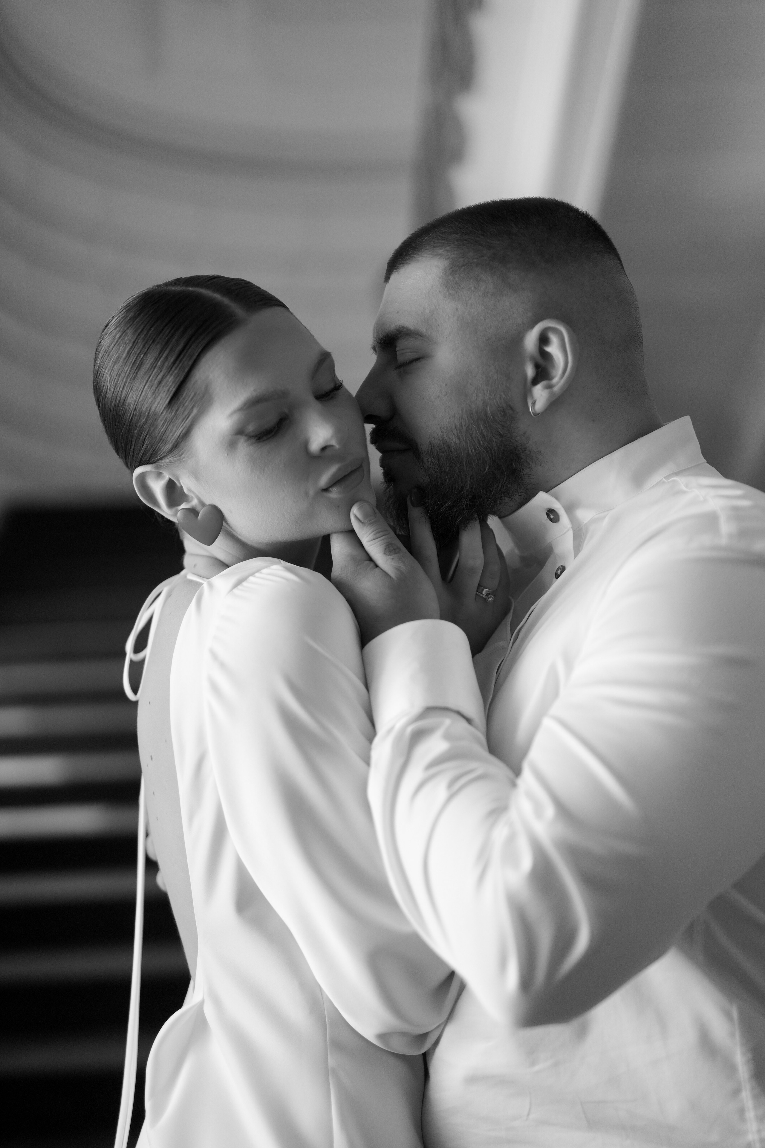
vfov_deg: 39.6
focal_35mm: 50
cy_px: 574
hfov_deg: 27.0
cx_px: 382
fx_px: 1594
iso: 640
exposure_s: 1/3200
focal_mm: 50
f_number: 1.4
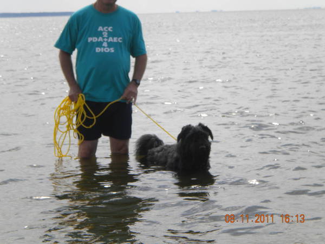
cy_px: 122
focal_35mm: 105
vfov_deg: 14.1
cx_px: 162
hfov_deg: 18.7
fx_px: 986
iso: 92
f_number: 5.9
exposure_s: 1/460
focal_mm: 18.9
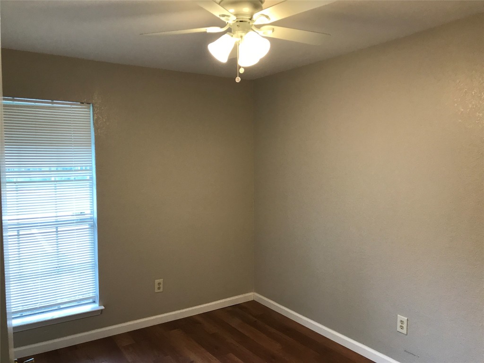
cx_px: 242
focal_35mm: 28
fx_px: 391
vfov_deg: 49.7
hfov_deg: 63.4
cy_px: 182
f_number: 1.8
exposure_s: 1/30
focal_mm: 3.99
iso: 32
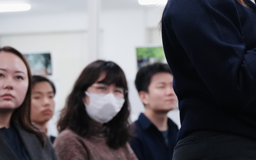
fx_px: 1653
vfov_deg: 5.5
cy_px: -14
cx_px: 241
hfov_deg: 8.8
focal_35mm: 237
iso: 4000
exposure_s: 1/320
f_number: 4.5
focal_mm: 70
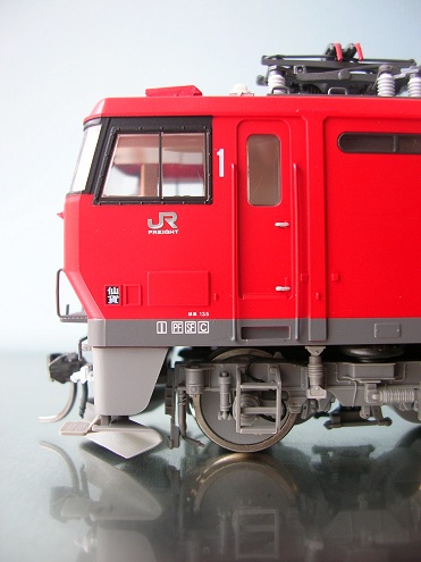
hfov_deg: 40.7
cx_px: 210
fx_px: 568
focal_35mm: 35
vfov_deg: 52.6
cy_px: 281
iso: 50
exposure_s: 1/45.4
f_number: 2.8
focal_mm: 5.8
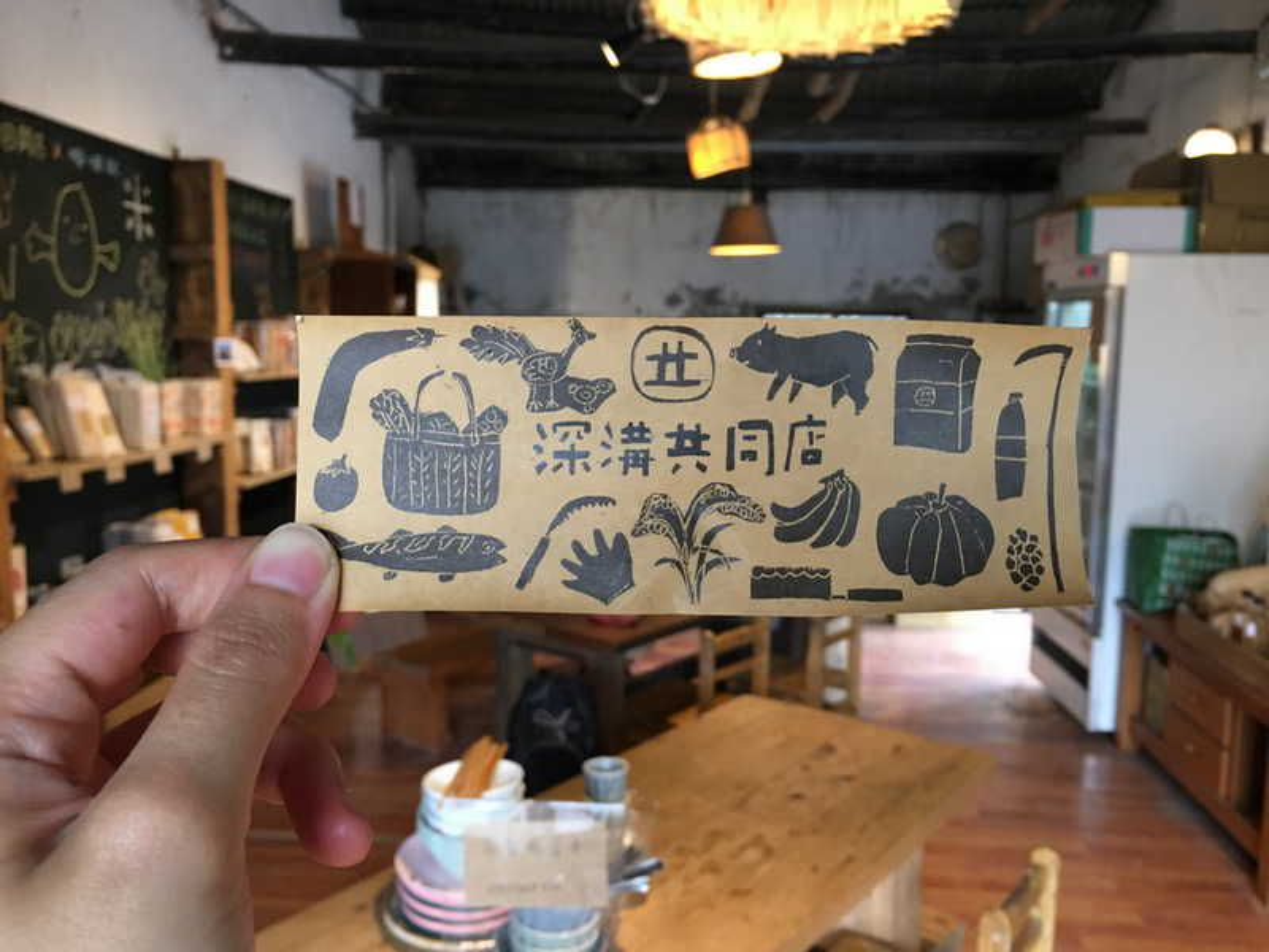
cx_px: 634
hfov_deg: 61.7
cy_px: 476
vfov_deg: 48.2
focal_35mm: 29
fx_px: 1063
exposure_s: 1/15
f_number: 2.2
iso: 64
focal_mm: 4.15
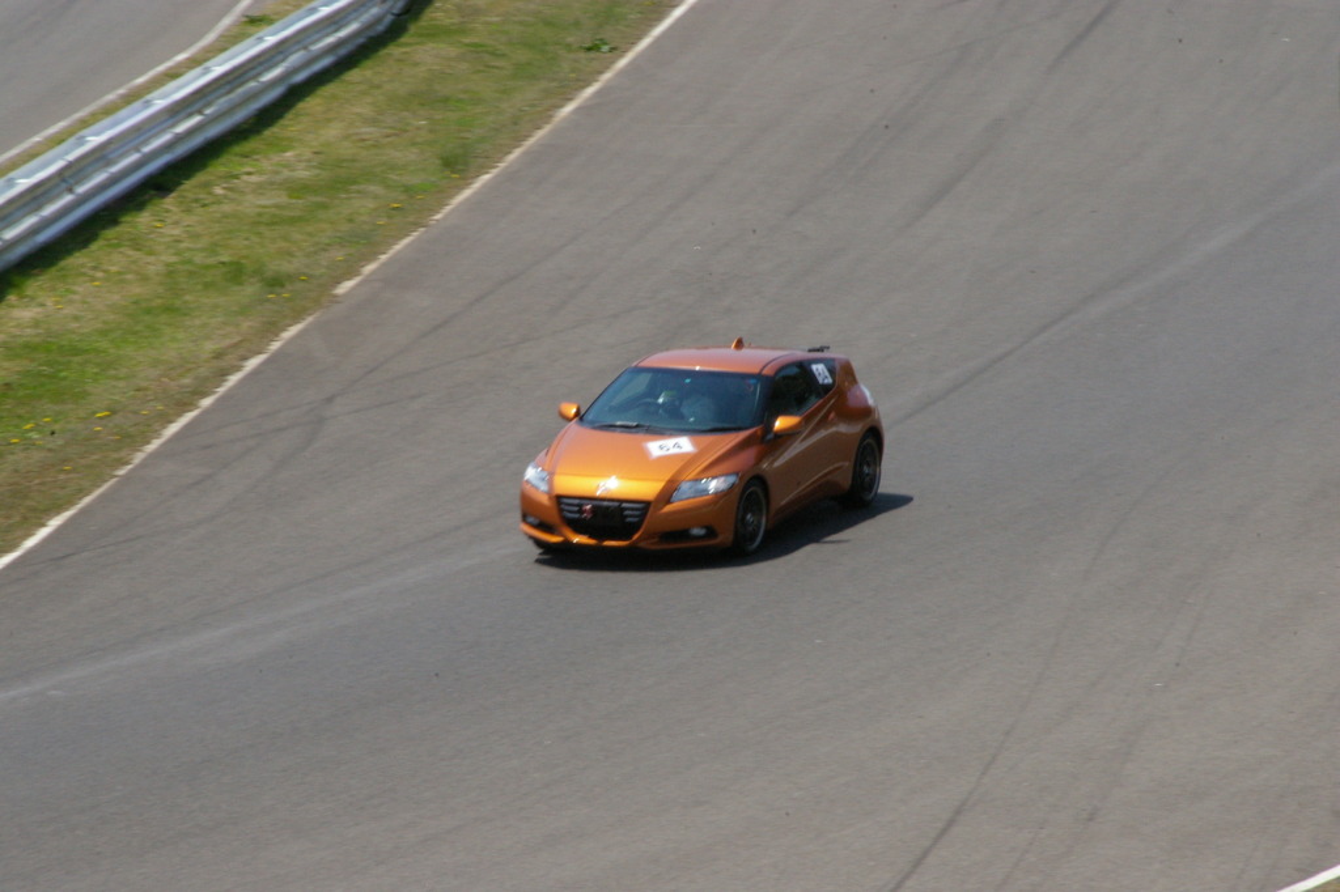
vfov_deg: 6.4
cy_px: 446
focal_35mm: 214
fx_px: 7981
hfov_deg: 9.6
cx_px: 670
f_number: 38
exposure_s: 1/90
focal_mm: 143
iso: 800
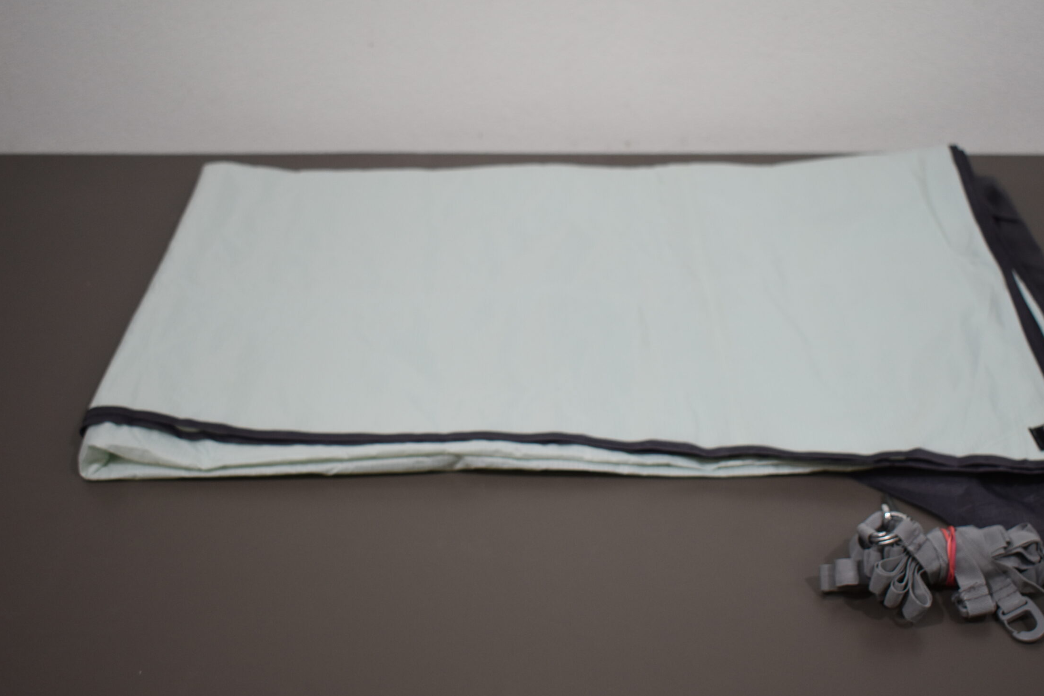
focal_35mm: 49
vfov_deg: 27.5
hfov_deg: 40.2
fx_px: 1421
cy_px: 336
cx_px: 607
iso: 640
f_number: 4.2
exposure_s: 1/250
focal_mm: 28
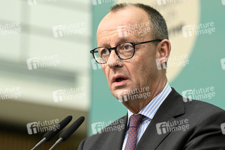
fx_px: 1619
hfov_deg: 8.0
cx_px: 117
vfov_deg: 5.3
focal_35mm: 259
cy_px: 78
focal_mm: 200
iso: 5000
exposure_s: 1/640
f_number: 4.5
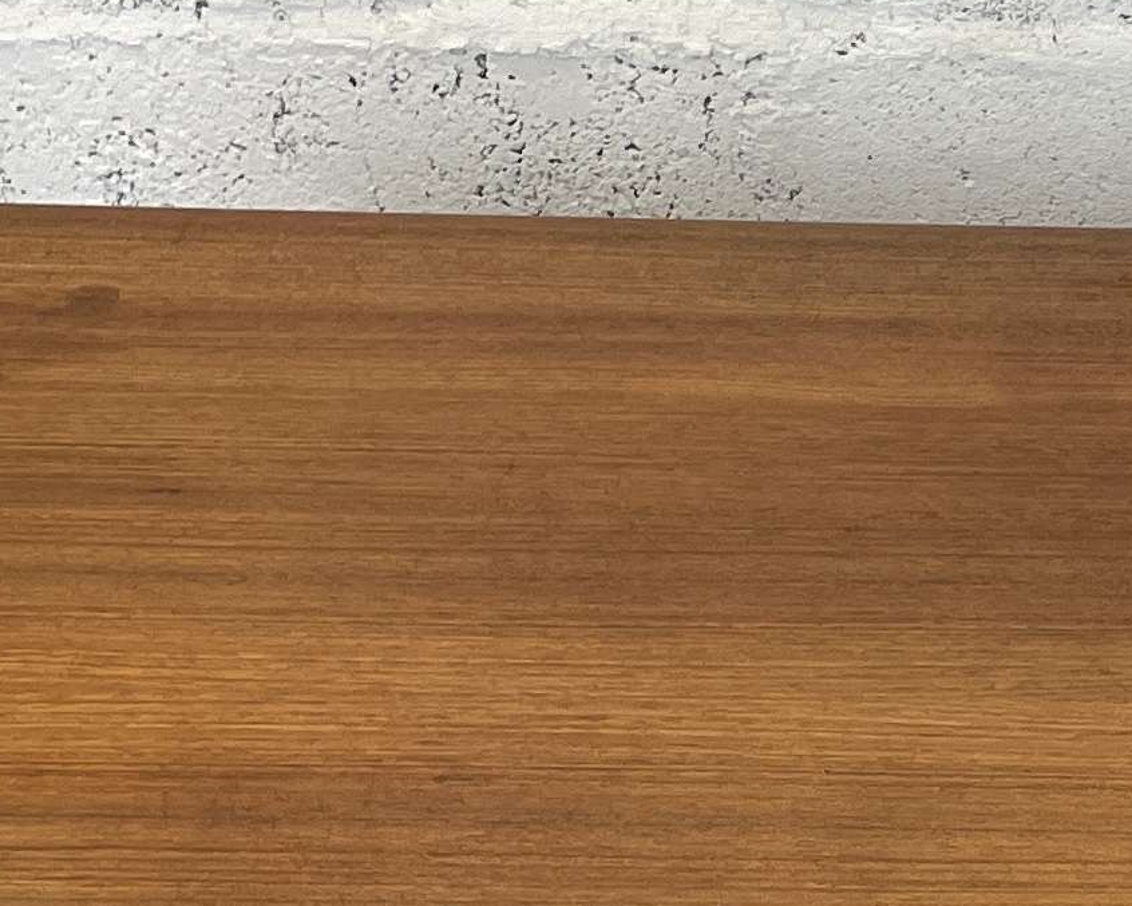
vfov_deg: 12.1
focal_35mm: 121
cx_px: 1531
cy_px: 1365
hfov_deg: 15.1
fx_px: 4054
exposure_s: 1/100
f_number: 1.6
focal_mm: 4.2
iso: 64
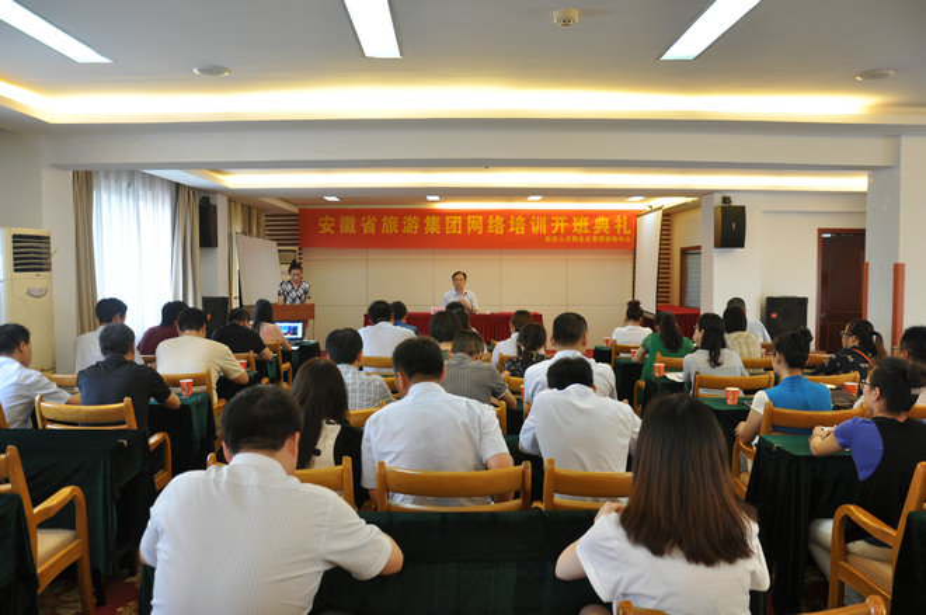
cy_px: 308
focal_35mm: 27
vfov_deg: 47.8
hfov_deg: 67.5
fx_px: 693
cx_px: 463
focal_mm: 18
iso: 200
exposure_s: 1/10
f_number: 3.5
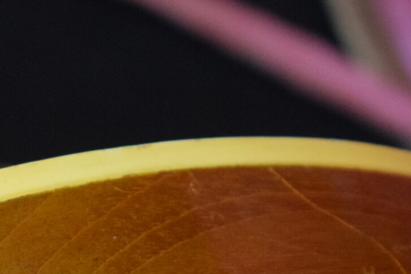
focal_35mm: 211
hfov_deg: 9.7
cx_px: -22
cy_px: 252
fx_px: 2408
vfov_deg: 6.5
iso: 2800
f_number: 5
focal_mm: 40
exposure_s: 1/60
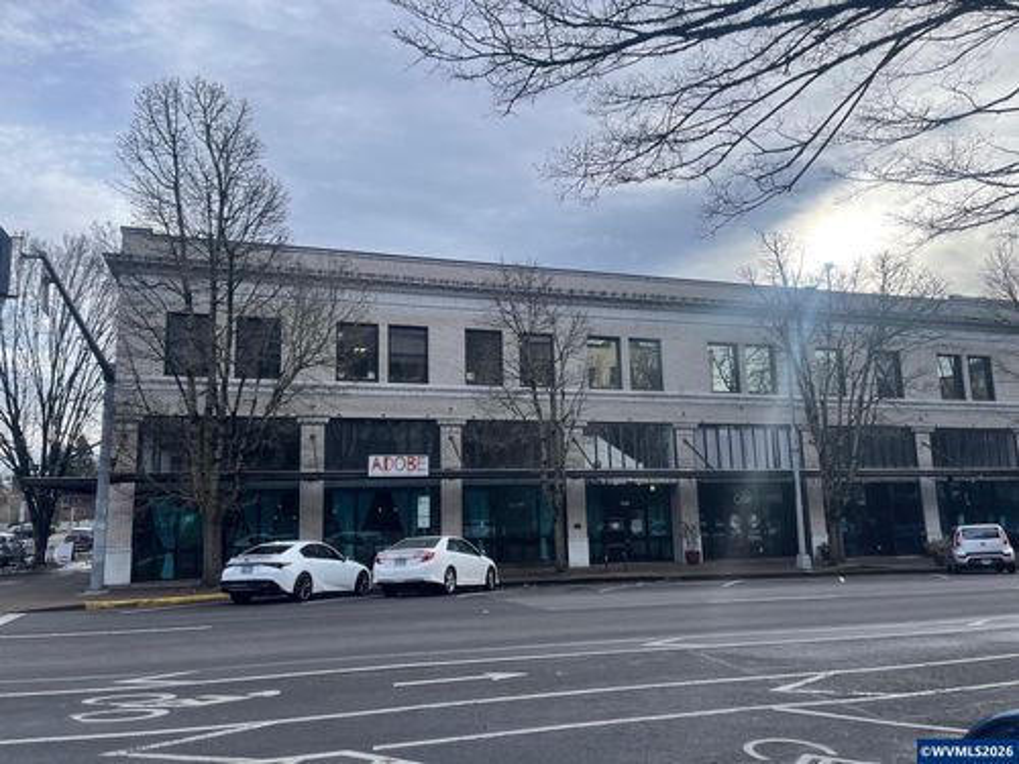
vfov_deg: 54.9
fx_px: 736
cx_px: 510
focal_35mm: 25
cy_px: 382
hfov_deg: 69.4
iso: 32
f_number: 1.6
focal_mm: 5.1
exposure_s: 1/1739
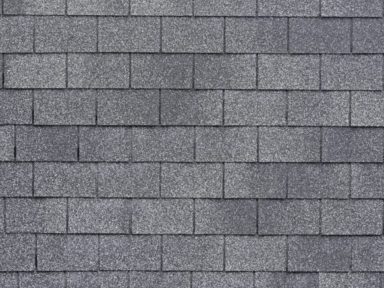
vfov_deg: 10.0
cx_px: 223
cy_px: 149
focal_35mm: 149
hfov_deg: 13.2
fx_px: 1653
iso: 500
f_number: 8
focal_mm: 86
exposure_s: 1/100
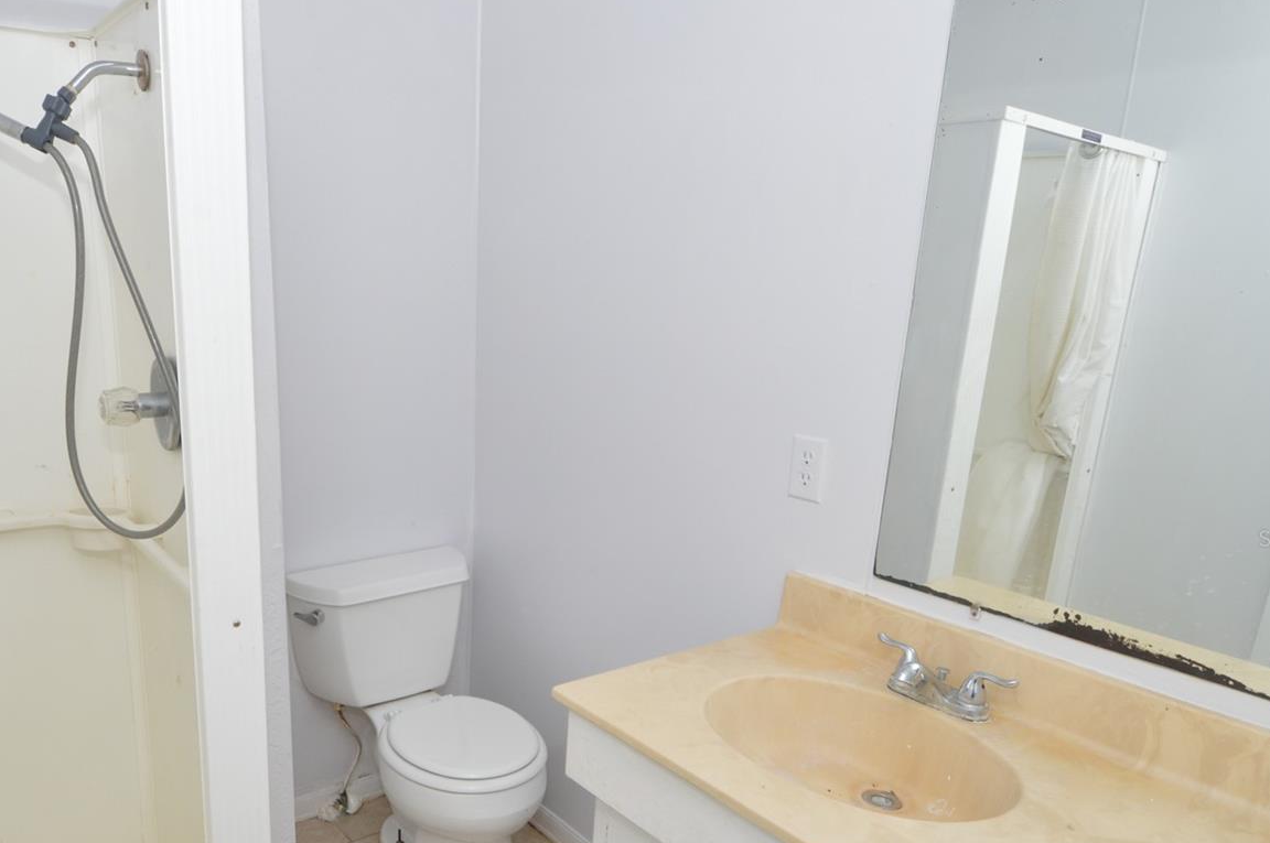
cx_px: 475
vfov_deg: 50.5
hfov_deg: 70.4
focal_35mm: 25
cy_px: 538
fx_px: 881
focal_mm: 12
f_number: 11
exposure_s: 1/100
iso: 400
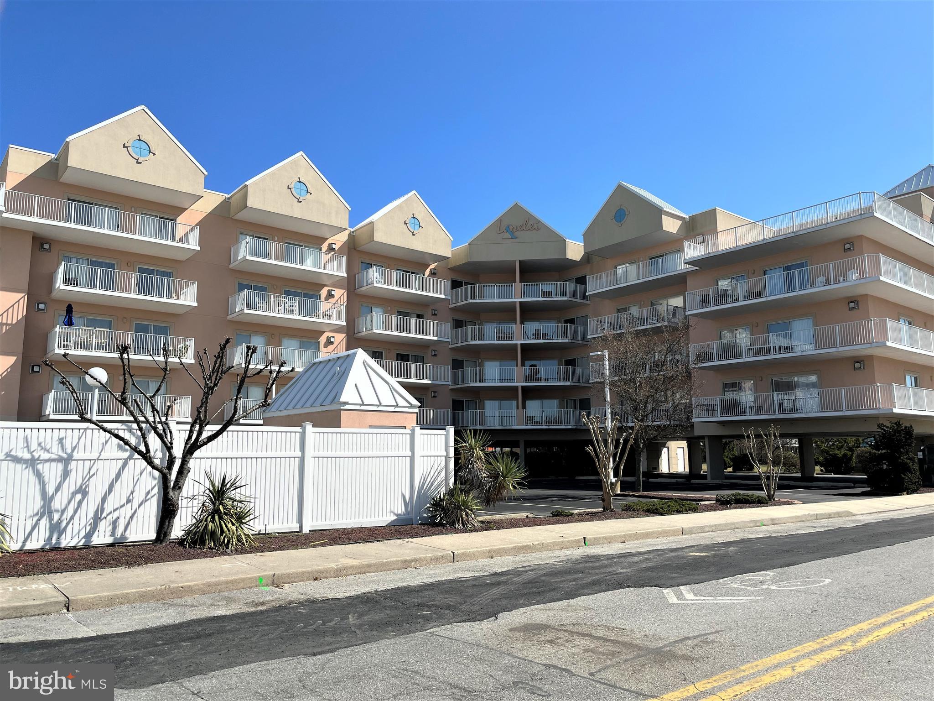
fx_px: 702
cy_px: 350
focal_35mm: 26
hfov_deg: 67.3
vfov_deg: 53.1
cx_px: 467
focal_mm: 5.1
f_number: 1.6
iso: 50
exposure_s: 1/4651
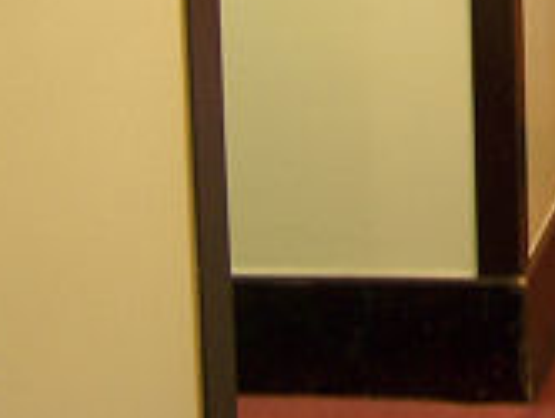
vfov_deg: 11.7
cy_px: -291
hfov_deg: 15.1
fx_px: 1911
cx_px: 876
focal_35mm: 119
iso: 80
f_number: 3.4
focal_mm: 5.5
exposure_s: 1/2
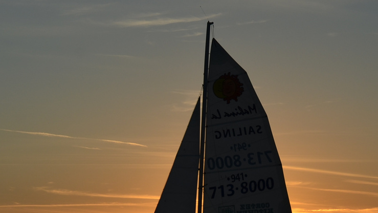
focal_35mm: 166
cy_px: 248
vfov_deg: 7.3
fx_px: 1664
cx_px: 117
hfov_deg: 12.9
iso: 100
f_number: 8
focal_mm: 48
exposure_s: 1/250
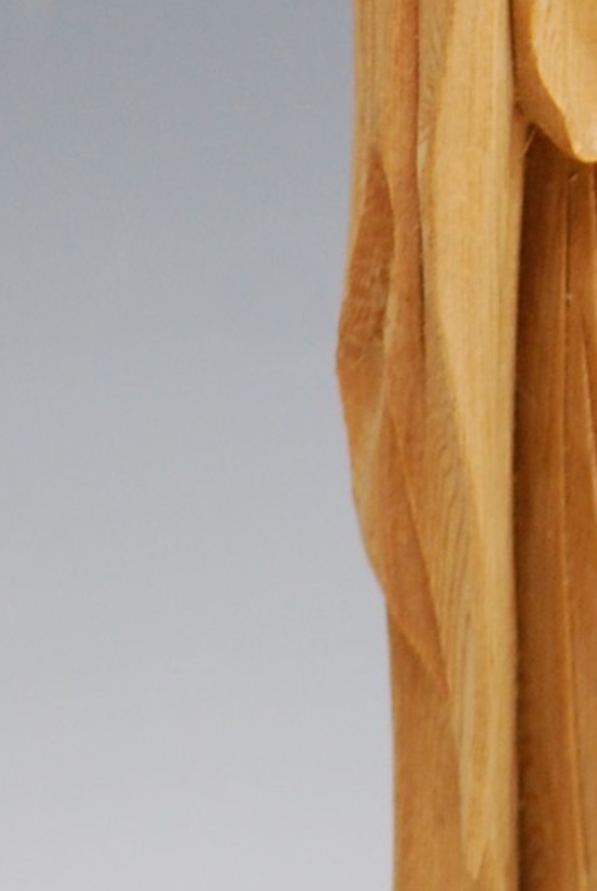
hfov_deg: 1.7
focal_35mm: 822
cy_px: -113
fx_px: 20355
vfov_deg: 2.5
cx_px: 880
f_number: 4.8
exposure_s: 1/25
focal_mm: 105
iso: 400
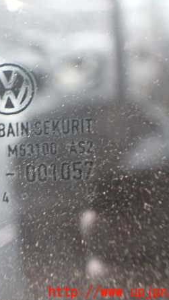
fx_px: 350
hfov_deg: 25.7
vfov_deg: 46.4
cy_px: 149
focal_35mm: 44
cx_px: -1
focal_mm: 5.4
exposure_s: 1/30
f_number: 2.3
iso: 1600
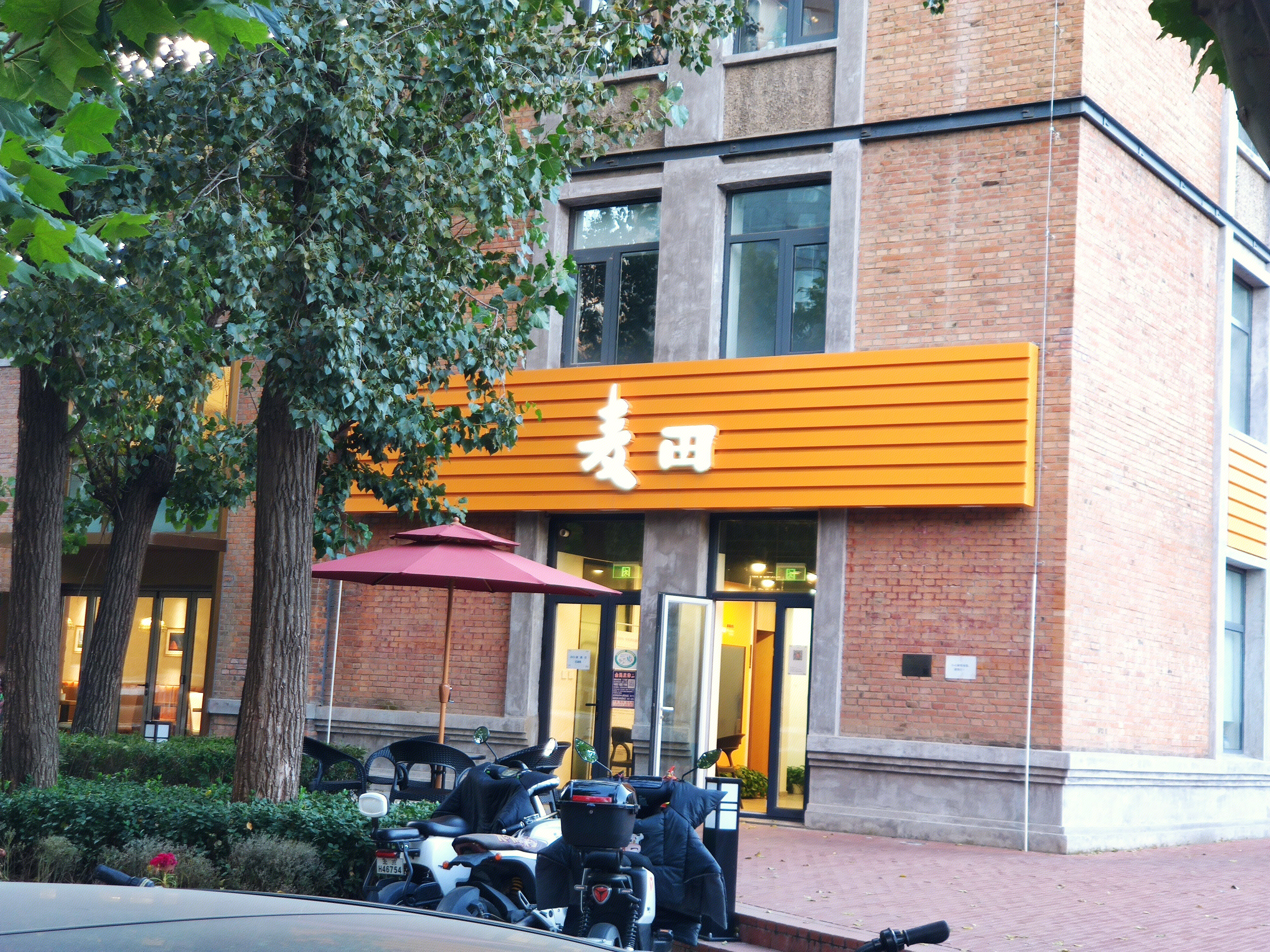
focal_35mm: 51
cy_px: 476
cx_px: 635
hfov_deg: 37.5
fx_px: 1871
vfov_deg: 28.6
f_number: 2.2
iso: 426
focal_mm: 6.22
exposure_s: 1/50
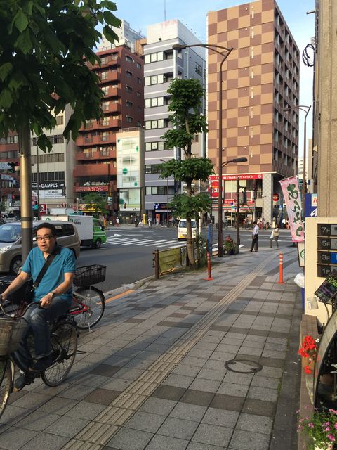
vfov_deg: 61.7
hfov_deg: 48.2
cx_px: 168
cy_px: 225
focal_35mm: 29
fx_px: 376
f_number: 2.2
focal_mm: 4.15
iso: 32
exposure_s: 1/455
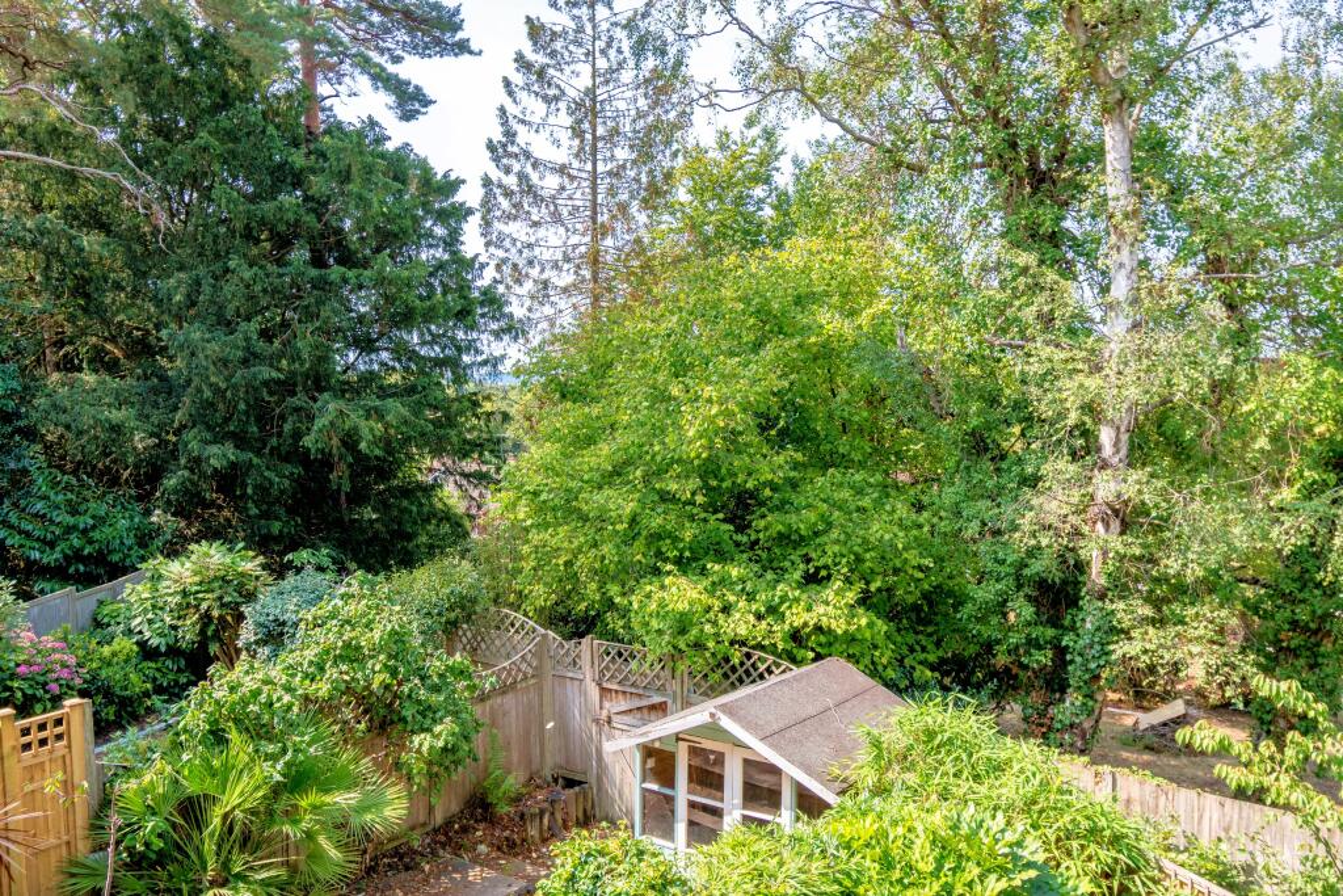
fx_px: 1119
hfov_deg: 61.9
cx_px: 672
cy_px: 448
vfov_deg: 43.6
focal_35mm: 30
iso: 200
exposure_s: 1/200
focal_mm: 20
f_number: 7.1
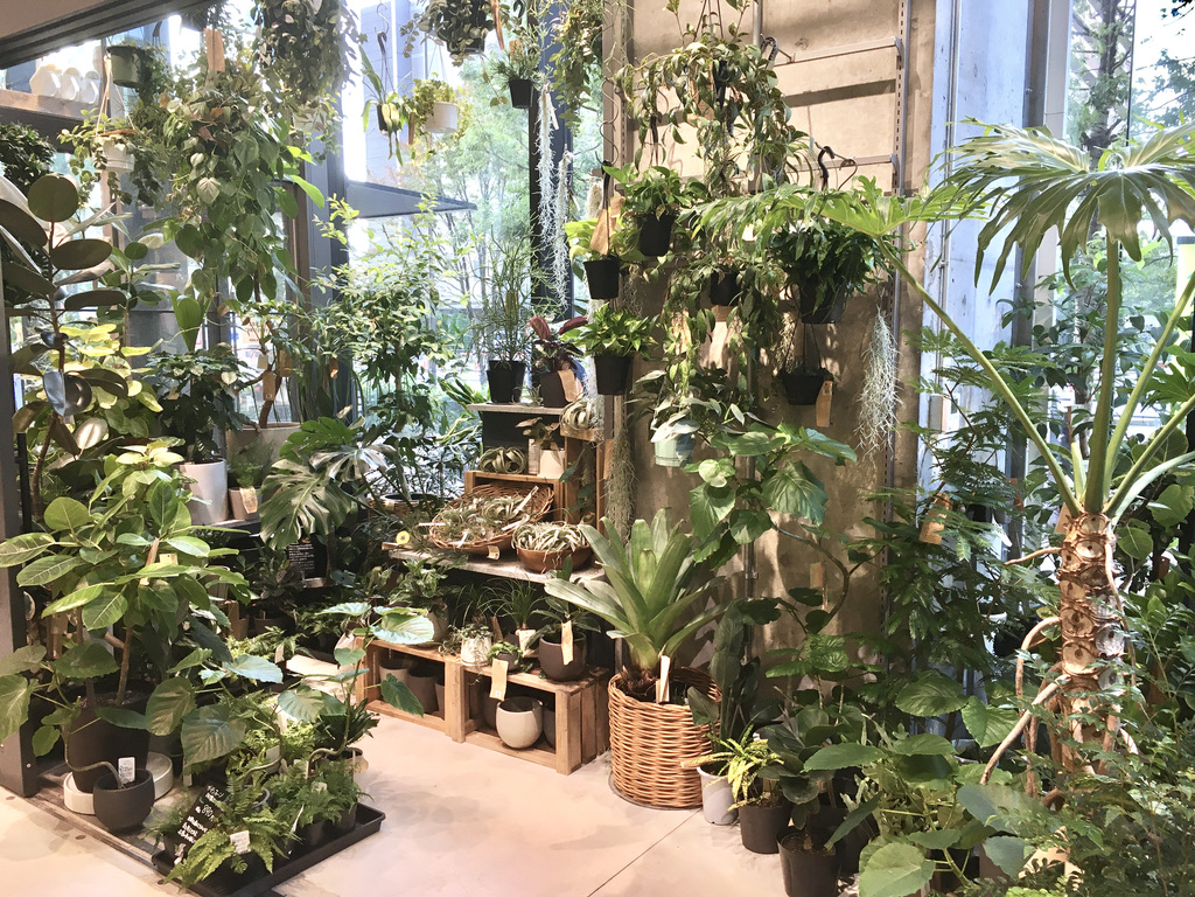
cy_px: 448
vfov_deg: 48.2
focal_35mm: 29
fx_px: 1001
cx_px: 598
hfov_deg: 61.7
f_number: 2.2
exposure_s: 1/40
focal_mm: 4.15
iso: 25
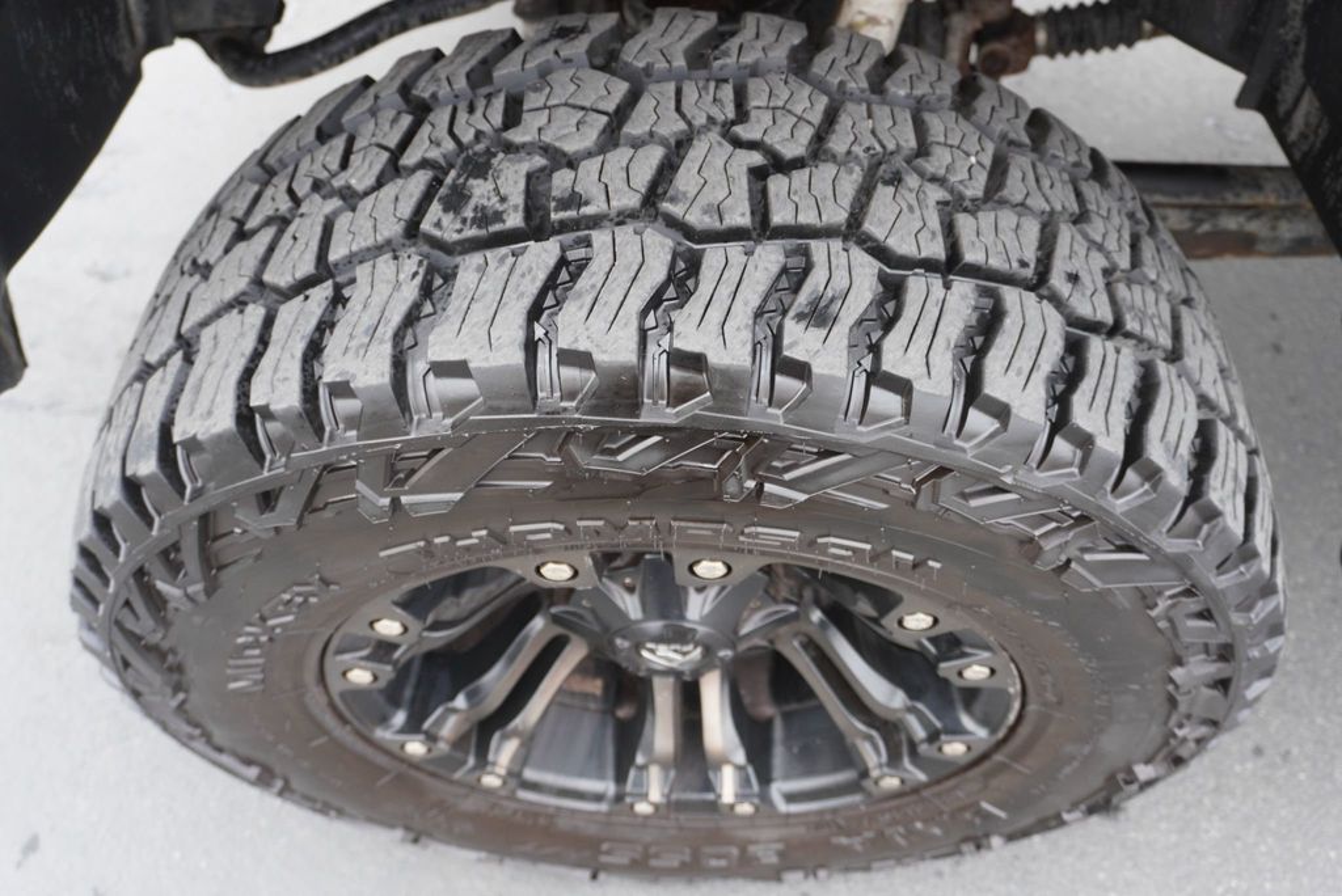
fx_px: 1119
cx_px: 671
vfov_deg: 43.7
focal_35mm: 30
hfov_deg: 61.9
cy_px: 448
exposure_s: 1/160
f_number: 4
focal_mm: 20
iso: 400
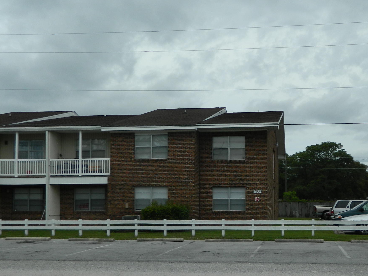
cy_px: 193
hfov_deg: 43.2
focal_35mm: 43
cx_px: 248
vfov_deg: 33.2
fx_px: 457
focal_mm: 4.5
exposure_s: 1/200
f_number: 8.7
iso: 80
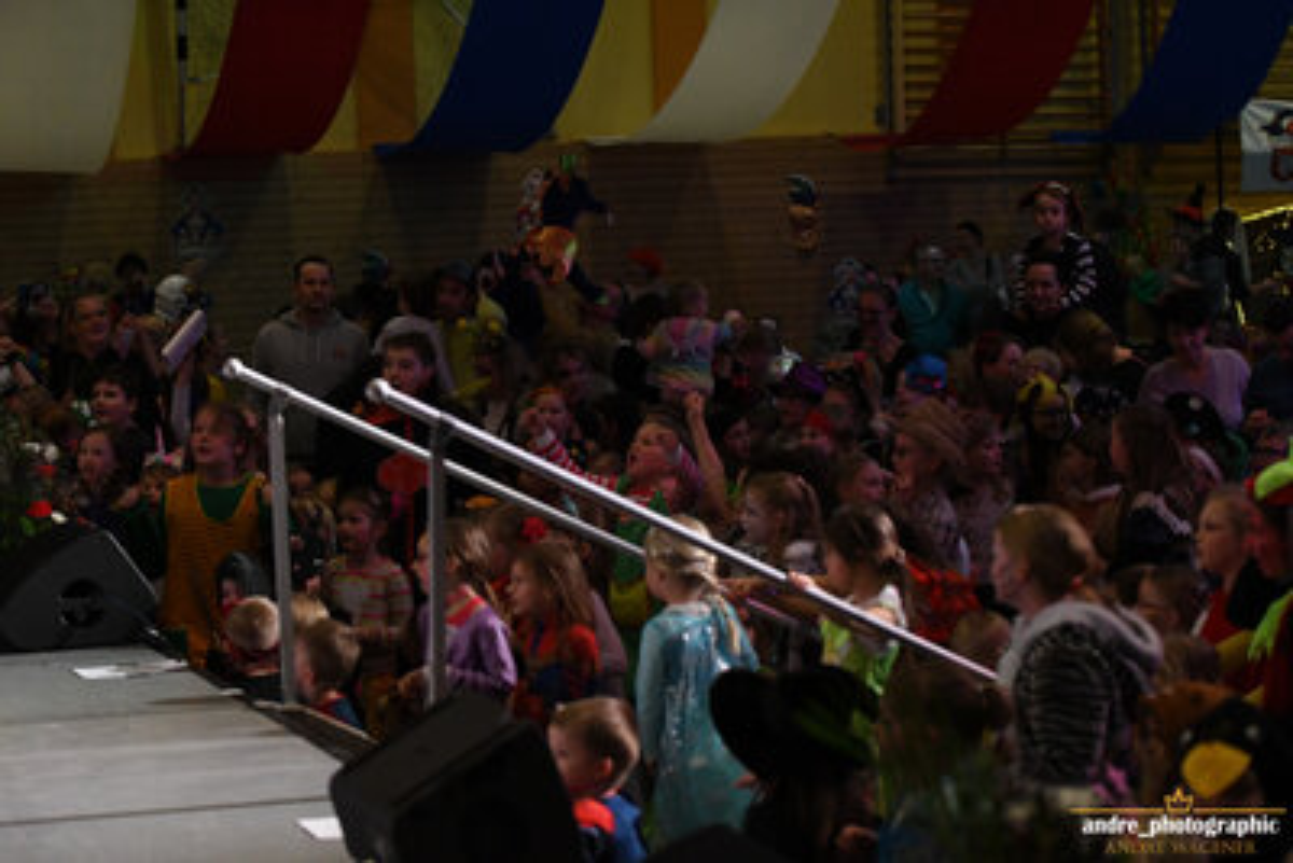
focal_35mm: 105
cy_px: 432
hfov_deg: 19.4
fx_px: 3772
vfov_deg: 13.1
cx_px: 646
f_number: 3.2
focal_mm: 70
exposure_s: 1/500
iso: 5000
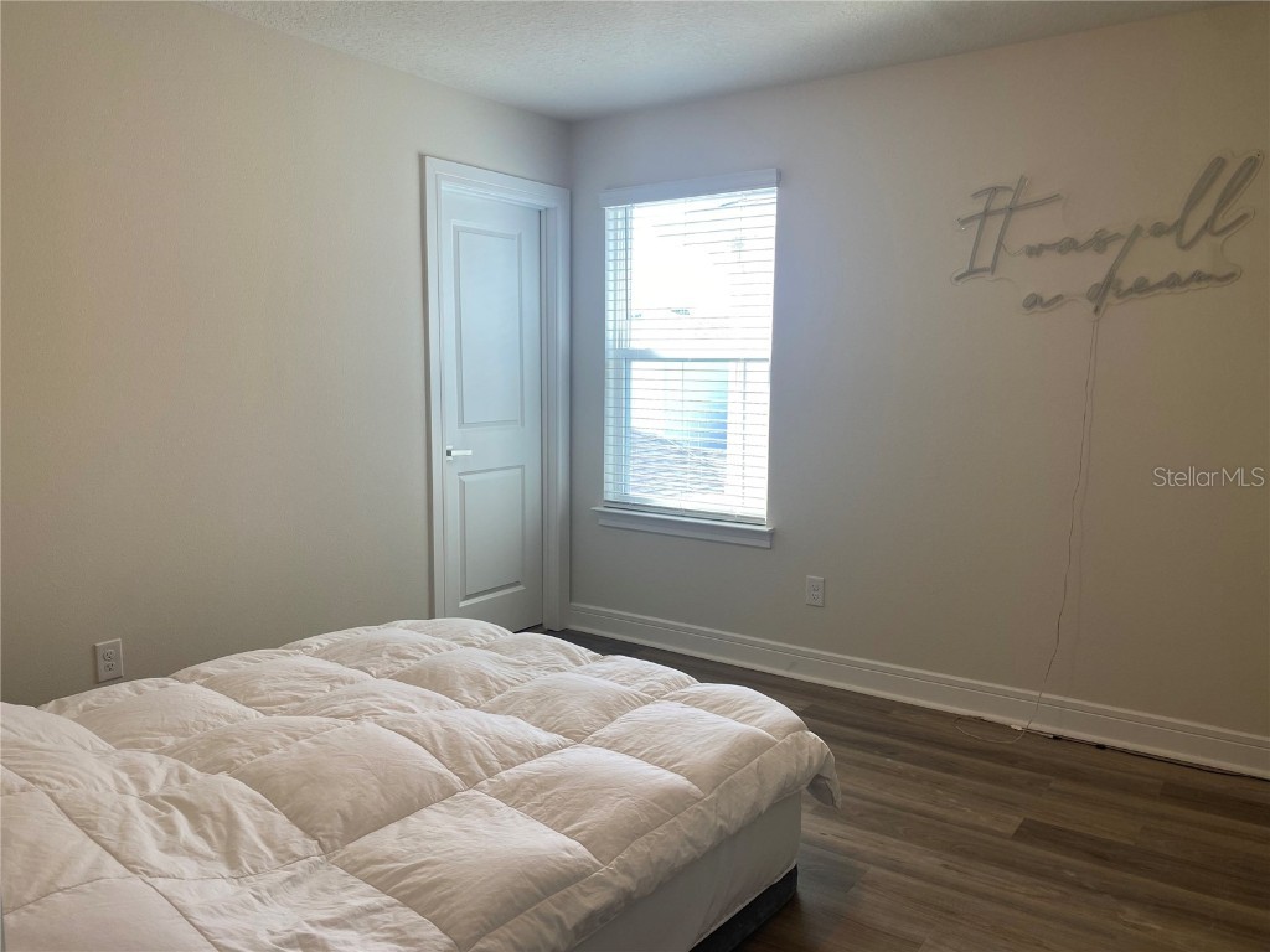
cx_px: 635
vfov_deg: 53.1
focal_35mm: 26
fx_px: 954
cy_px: 476
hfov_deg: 67.3
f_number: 1.8
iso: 50
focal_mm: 4.25
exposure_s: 1/120
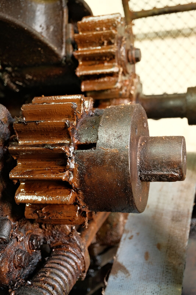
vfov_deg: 43.6
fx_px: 368
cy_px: 148
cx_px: 98
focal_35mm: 45
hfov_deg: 29.9
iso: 800
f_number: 4
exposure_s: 1/7
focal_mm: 30
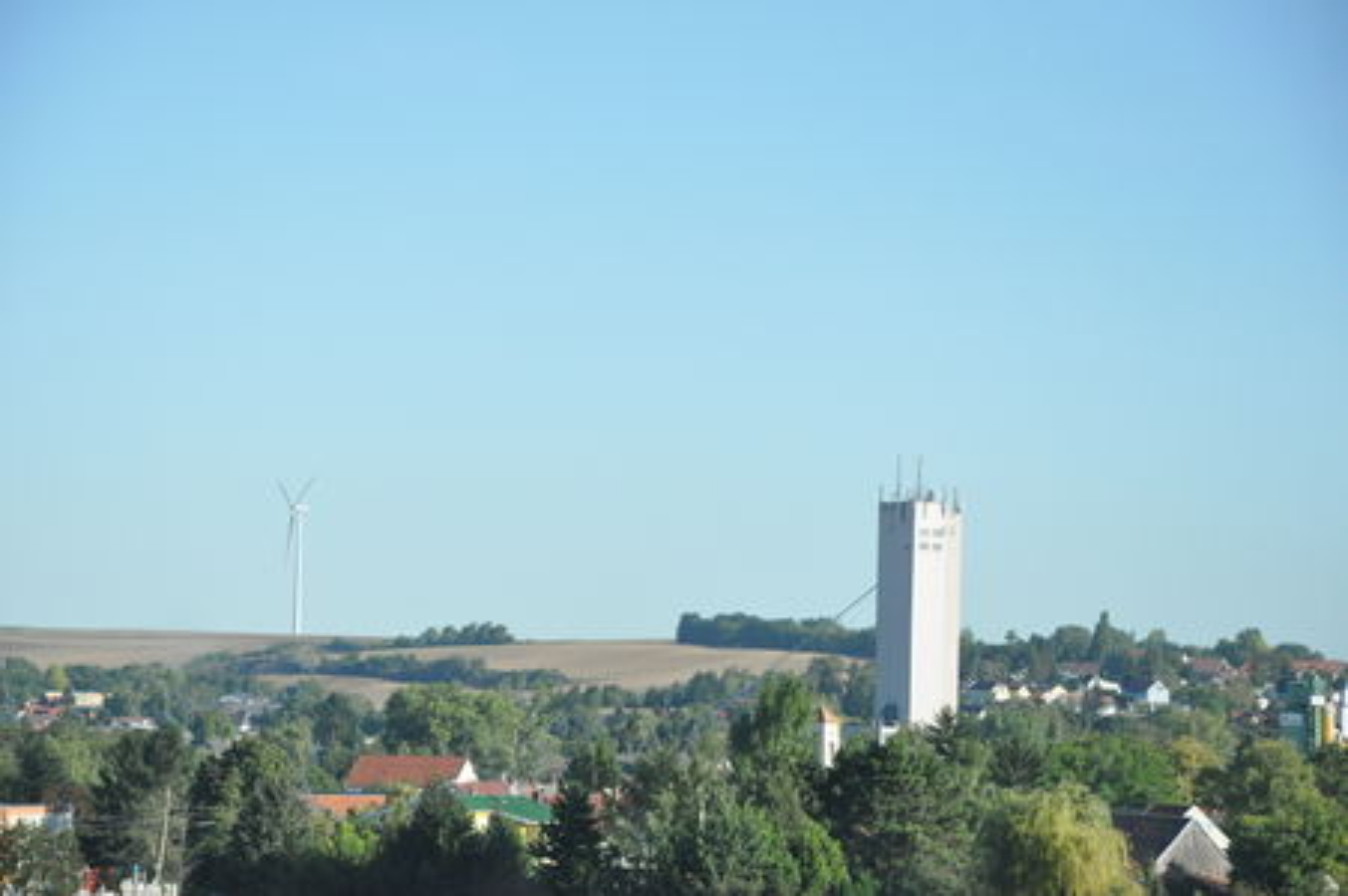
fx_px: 5893
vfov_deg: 8.7
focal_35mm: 158
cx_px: 674
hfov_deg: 13.0
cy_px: 448
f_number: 9
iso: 1600
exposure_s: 1/2500
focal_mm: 105
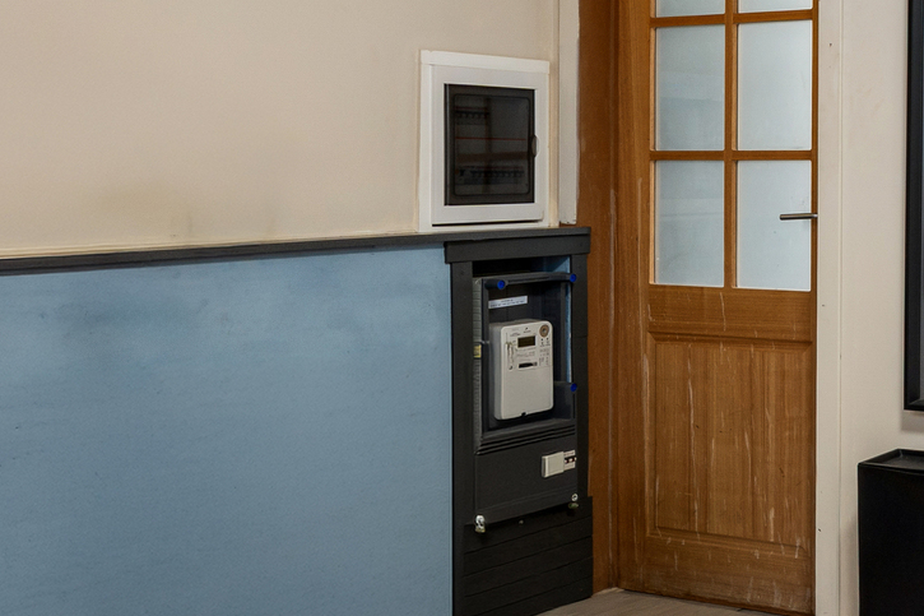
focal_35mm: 53
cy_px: 156
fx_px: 1360
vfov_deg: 25.2
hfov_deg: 29.9
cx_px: 1202
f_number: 11
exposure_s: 1.3
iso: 250
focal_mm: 16
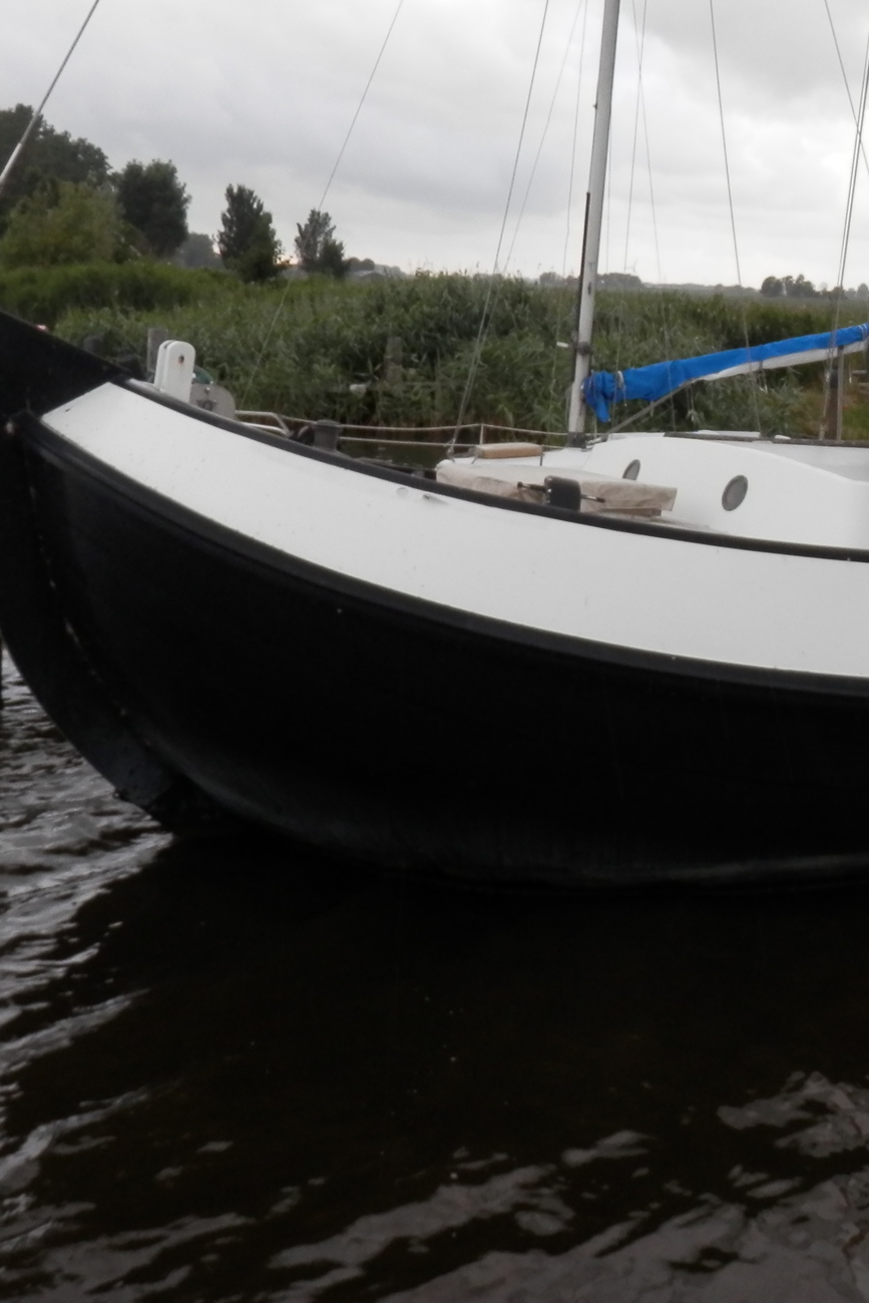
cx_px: 848
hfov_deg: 25.8
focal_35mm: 50
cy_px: 412
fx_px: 1810
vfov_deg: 39.0
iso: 80
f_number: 3
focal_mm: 4.5
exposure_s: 1/50
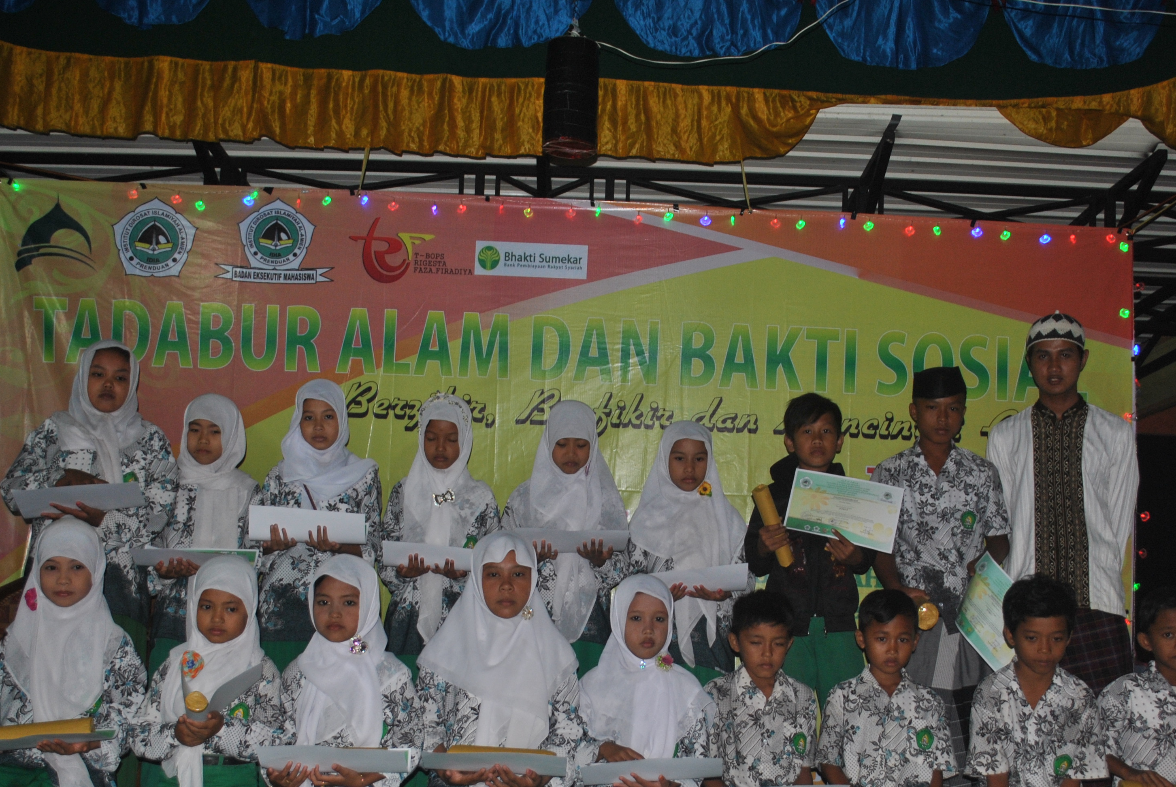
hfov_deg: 44.4
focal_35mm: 44
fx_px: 1439
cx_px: 651
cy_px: 497
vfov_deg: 30.5
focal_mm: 22
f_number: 3.8
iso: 200
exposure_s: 1/60
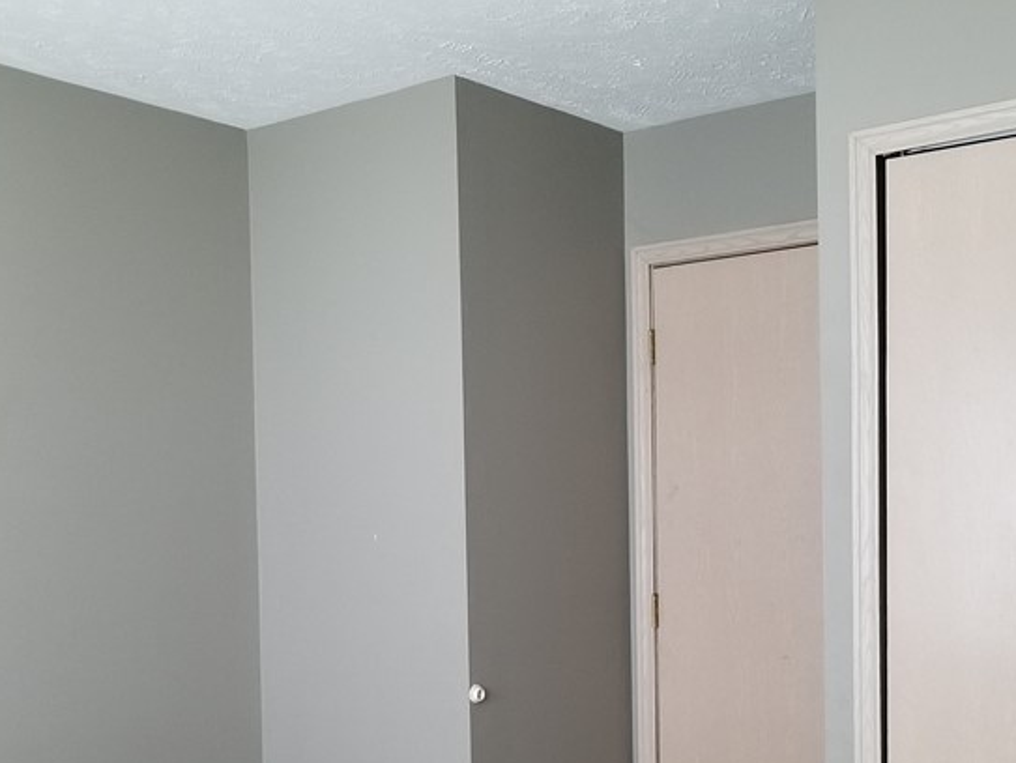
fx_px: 1439
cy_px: 610
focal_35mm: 49
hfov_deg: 38.8
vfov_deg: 29.1
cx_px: 457
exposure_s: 1/21
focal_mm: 4.25
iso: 200
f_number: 1.7
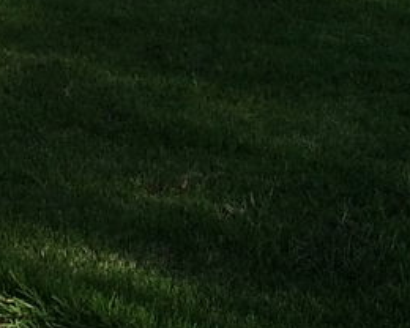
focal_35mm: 174
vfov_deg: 8.9
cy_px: 58
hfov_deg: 11.1
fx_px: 2111
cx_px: 222
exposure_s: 1/1325
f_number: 2.2
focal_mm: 4.15
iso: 32
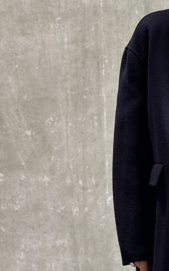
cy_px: 130
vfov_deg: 20.2
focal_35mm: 103
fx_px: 759
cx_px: 195
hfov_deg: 12.4
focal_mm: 6.86
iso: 125
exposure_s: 1/119
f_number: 1.78
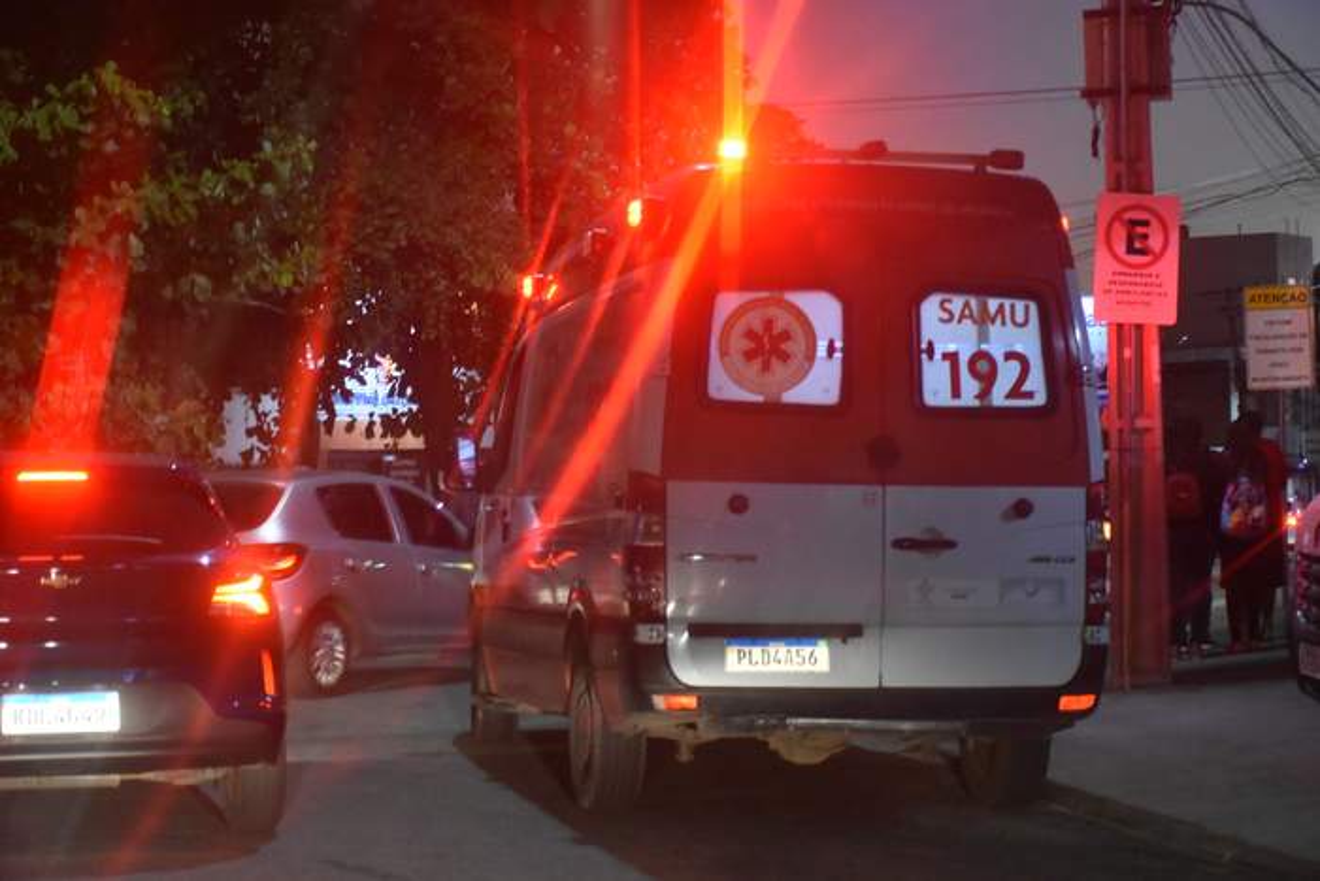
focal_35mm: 78
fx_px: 2860
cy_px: 440
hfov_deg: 26.0
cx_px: 660
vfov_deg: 17.5
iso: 6400
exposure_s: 1/60
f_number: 4.8
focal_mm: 52
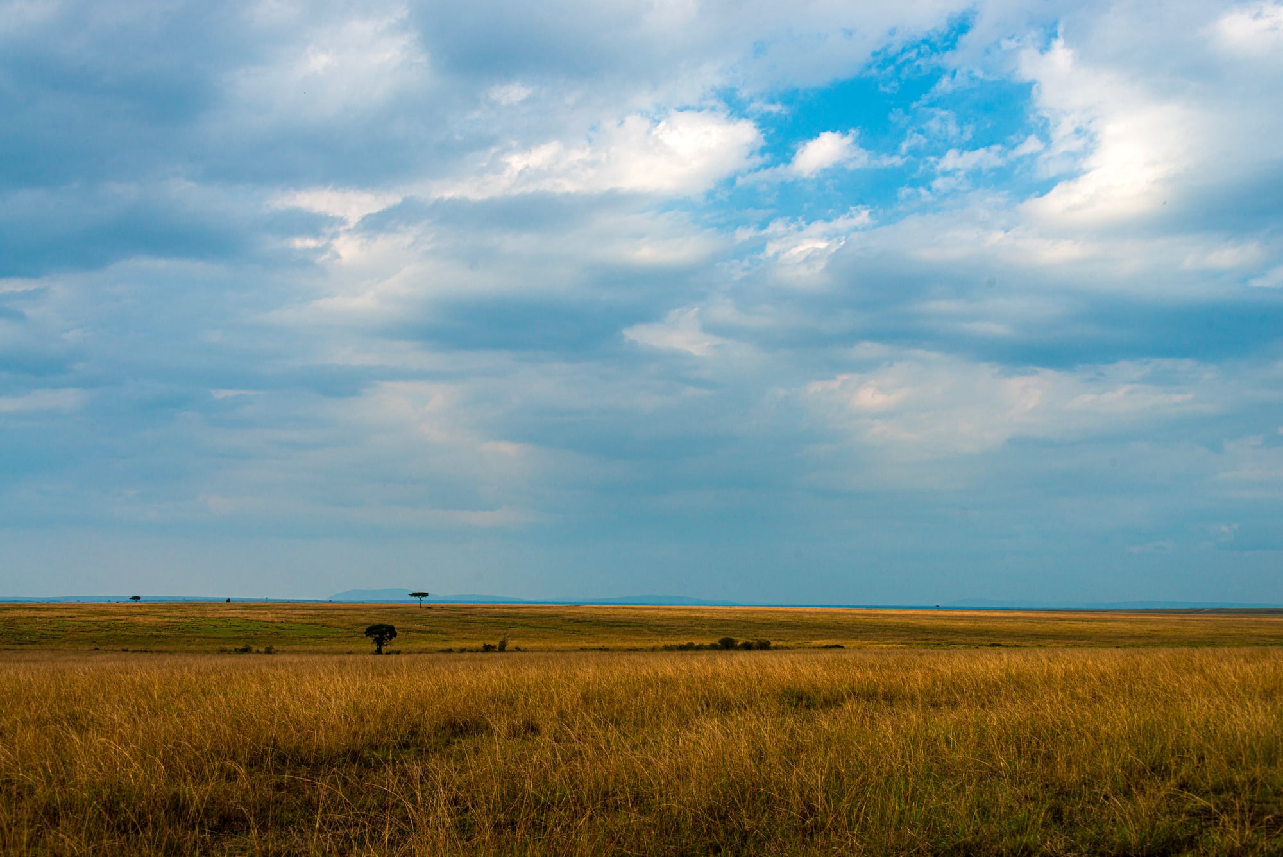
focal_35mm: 44
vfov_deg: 30.5
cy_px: 428
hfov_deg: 44.5
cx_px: 642
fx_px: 1569
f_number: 8
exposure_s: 1/250
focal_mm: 44
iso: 125
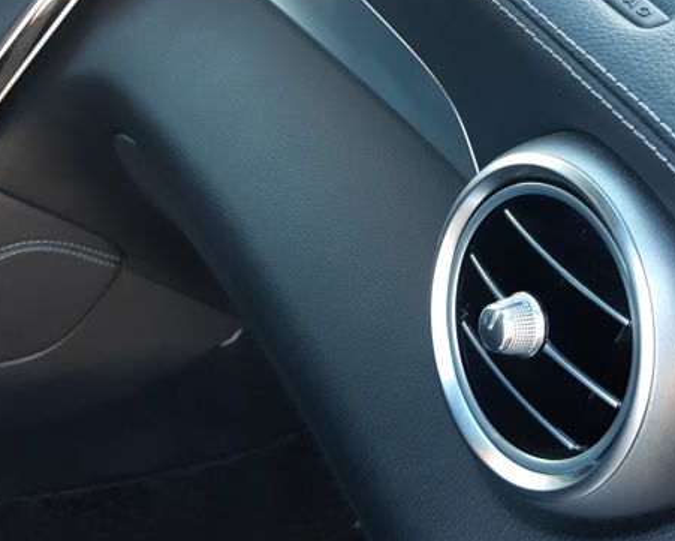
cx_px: 468
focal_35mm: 45
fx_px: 899
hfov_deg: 40.5
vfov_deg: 32.9
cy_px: 141
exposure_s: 1/60
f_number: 1.7
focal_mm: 3.92
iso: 100
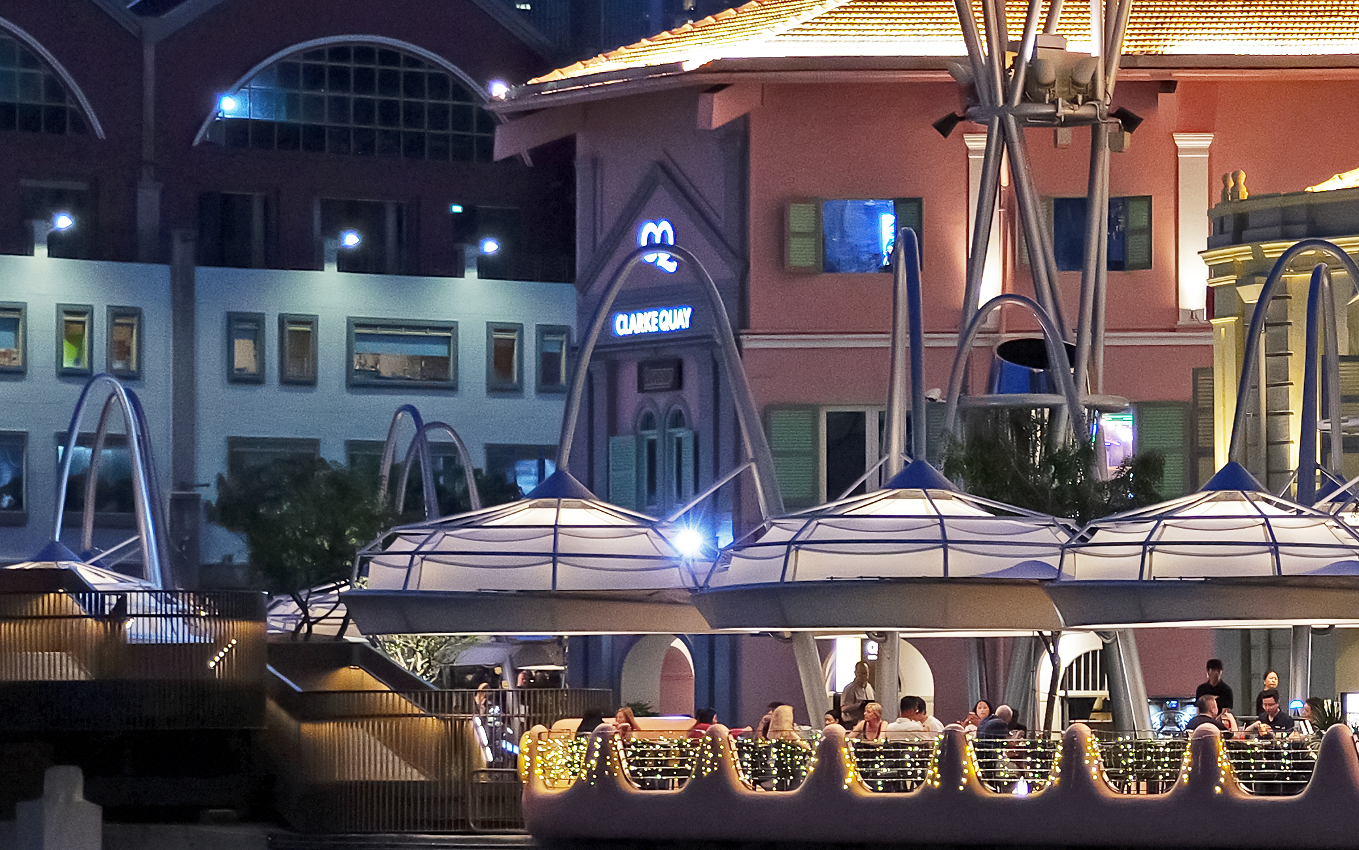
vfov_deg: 6.7
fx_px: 7260
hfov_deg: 10.4
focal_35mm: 196
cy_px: 378
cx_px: 1834
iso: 800
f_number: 3.4
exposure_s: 1/50
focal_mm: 42
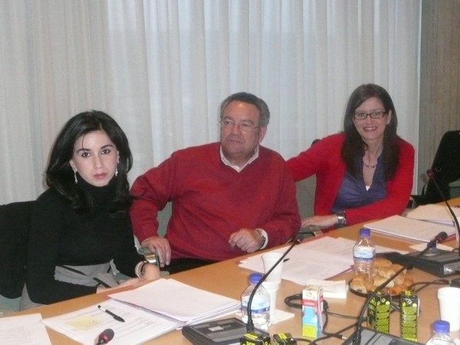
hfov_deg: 32.2
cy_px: 172
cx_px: 230
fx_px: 797
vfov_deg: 24.4
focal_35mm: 60
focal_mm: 6.5
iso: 640
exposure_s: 1/30
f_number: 3.9
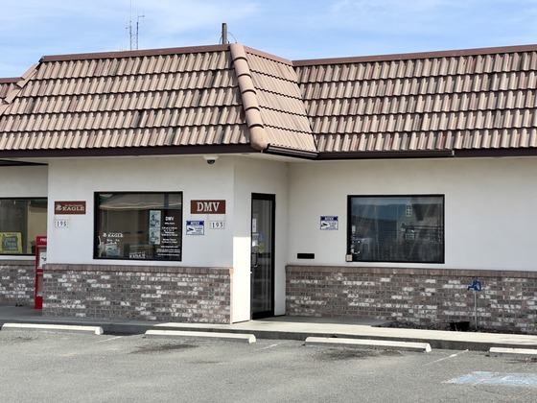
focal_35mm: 77
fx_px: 1195
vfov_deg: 19.1
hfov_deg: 25.3
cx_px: 268
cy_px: 202
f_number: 2.8
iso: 32
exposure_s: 1/573
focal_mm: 9
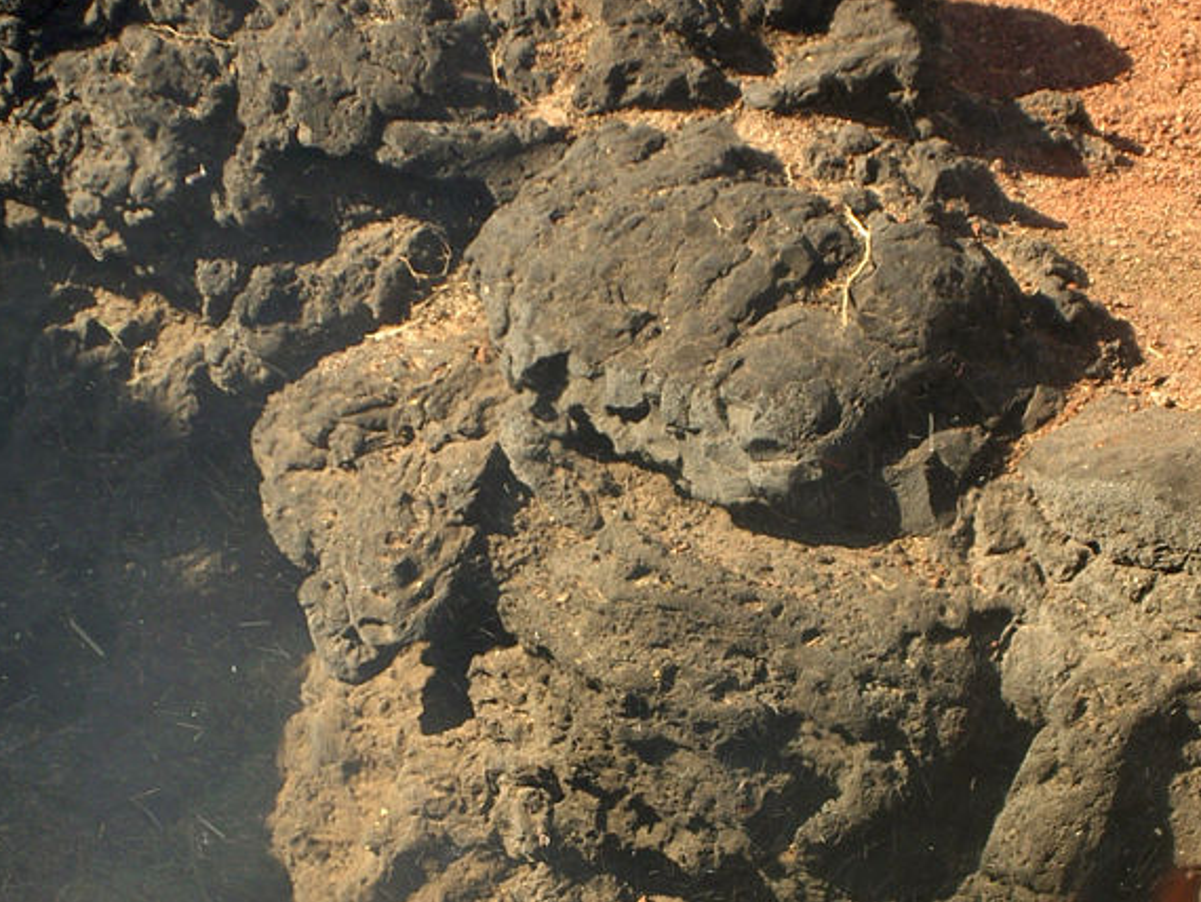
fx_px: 5588
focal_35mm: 161
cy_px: 687
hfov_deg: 12.3
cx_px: 669
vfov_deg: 9.2
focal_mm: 16.8
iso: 50
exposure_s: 1/125
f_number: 4.9
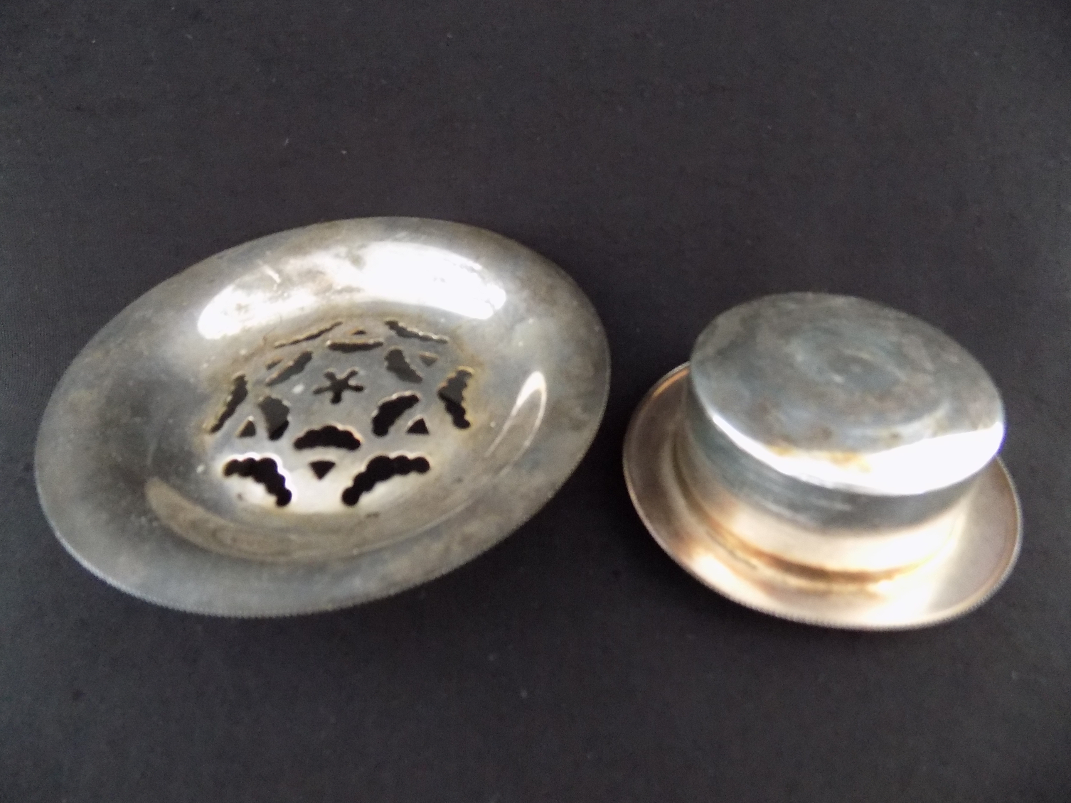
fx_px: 712
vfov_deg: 58.9
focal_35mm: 23
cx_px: 536
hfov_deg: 73.9
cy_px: 402
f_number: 3.1
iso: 400
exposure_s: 1/5
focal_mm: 4
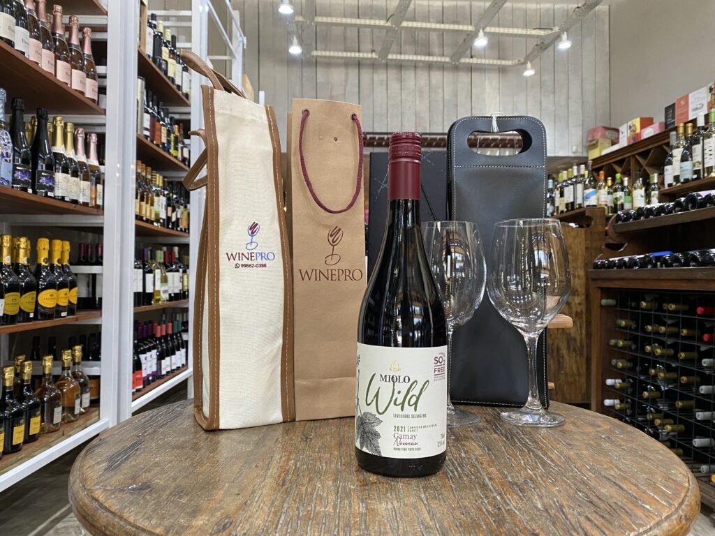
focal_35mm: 26
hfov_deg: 67.3
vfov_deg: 53.1
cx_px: 358
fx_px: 537
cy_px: 268
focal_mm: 4.25
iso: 200
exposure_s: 1/60
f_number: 1.8
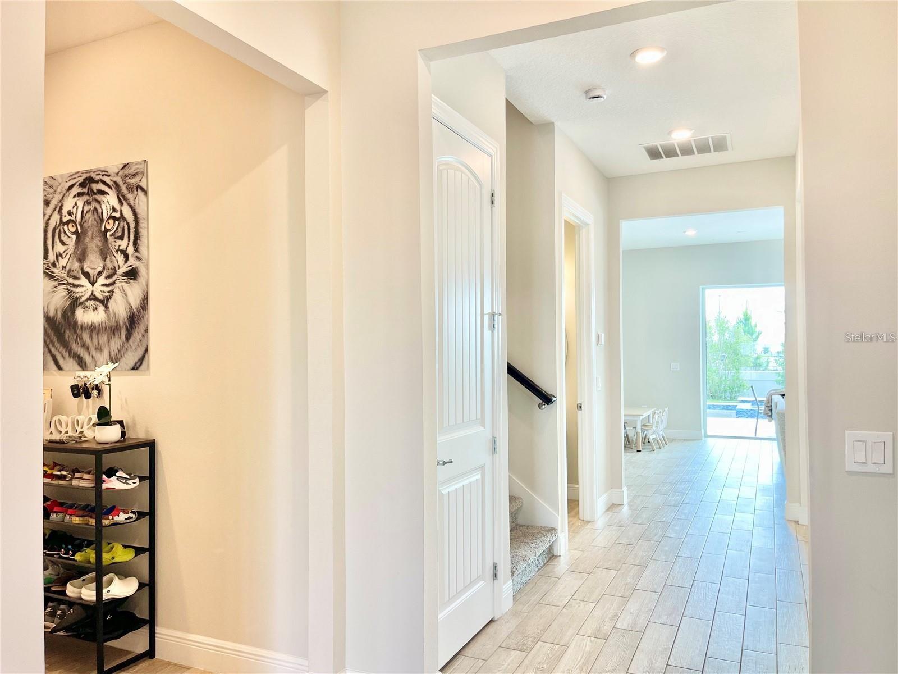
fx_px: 649
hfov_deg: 69.4
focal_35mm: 25
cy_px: 337
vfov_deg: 54.9
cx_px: 449
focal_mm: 5.1
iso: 64
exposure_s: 1/120
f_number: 1.6
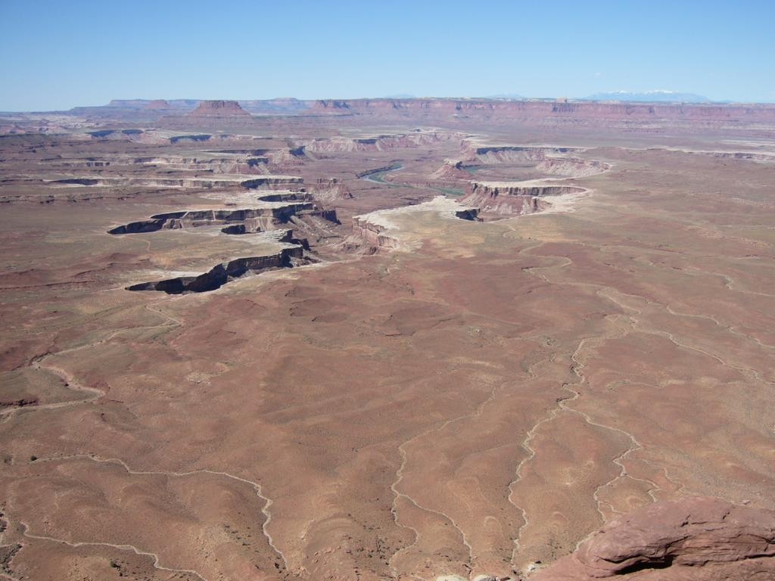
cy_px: 290
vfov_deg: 40.7
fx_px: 784
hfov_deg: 52.6
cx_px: 388
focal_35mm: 35
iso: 50
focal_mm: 5.8
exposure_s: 1/160
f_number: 8
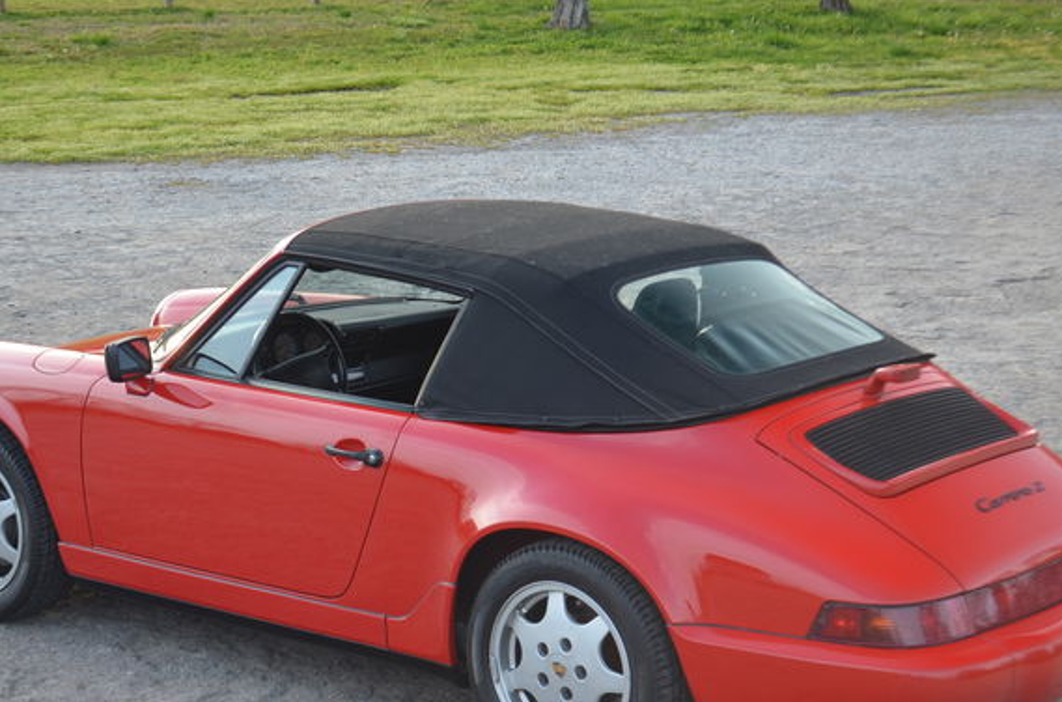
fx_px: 2383
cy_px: 400
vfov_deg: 16.7
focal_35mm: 81
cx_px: 508
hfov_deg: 25.1
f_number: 5.3
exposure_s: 1/60
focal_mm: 40
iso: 400
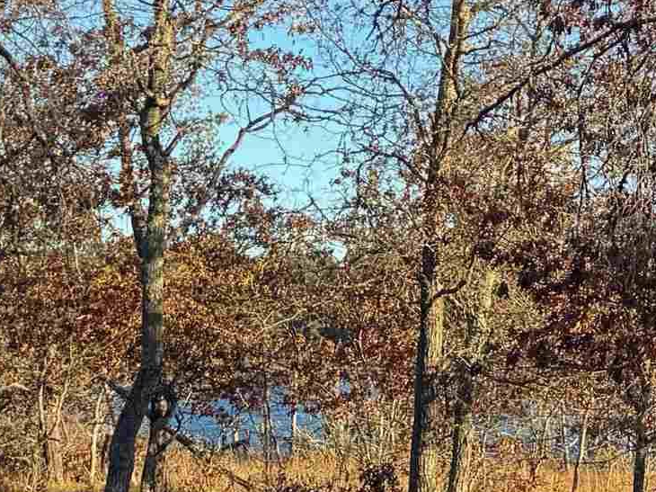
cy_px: 213
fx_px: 1913
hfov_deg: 16.4
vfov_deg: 14.6
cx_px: 1169
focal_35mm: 101
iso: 80
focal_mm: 6.76
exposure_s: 1/370
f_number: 1.78
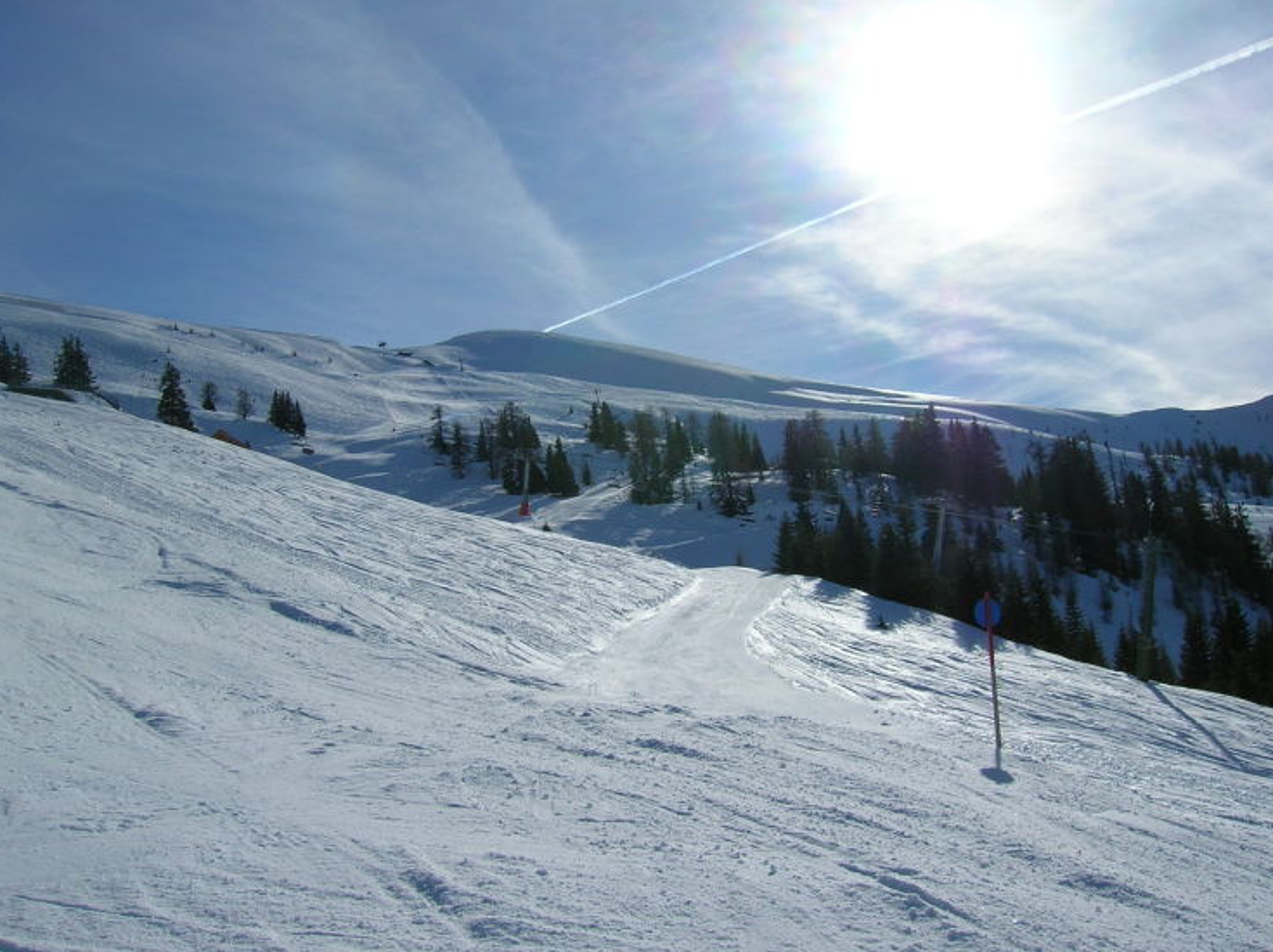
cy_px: 446
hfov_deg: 50.2
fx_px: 1360
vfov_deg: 38.6
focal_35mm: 37
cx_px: 629
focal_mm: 5.7
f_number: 4.9
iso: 50
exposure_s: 1/1572
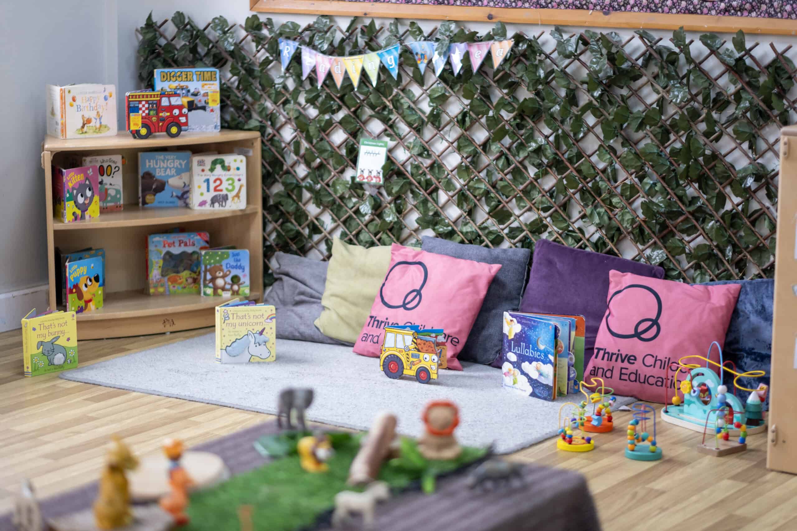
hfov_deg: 24.2
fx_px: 1860
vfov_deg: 16.3
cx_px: 398
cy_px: 266
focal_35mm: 84
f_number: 1.2
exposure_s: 1/100
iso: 320
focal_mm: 56
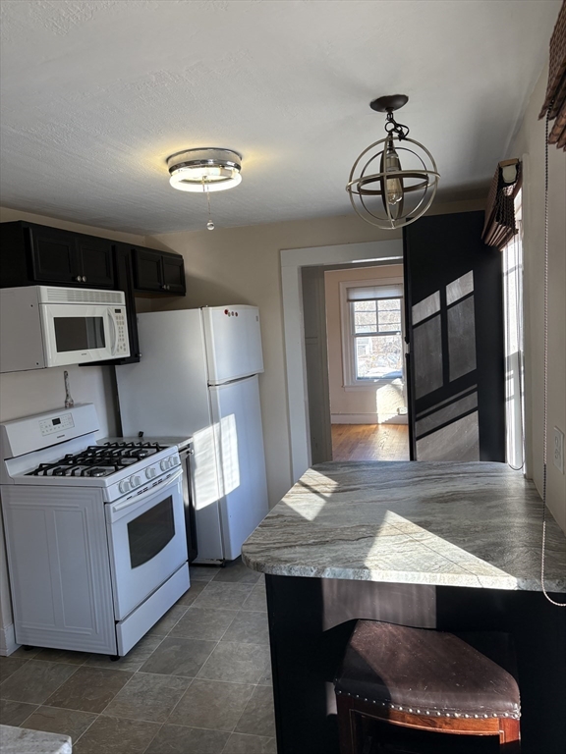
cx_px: 283
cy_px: 377
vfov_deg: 67.3
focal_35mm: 26
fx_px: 567
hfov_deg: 53.1
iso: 100
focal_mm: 5.96
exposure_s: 1/234
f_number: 1.6
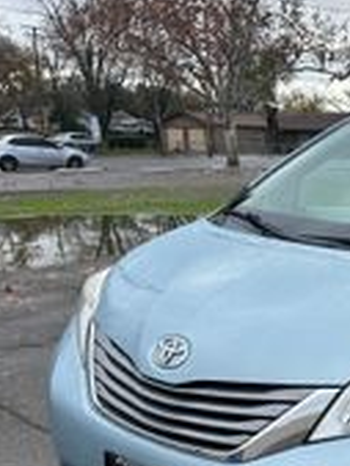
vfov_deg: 36.5
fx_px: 687
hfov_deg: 25.5
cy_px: 353
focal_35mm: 51
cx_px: 427
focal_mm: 6.86
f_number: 1.78
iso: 80
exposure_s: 1/2252
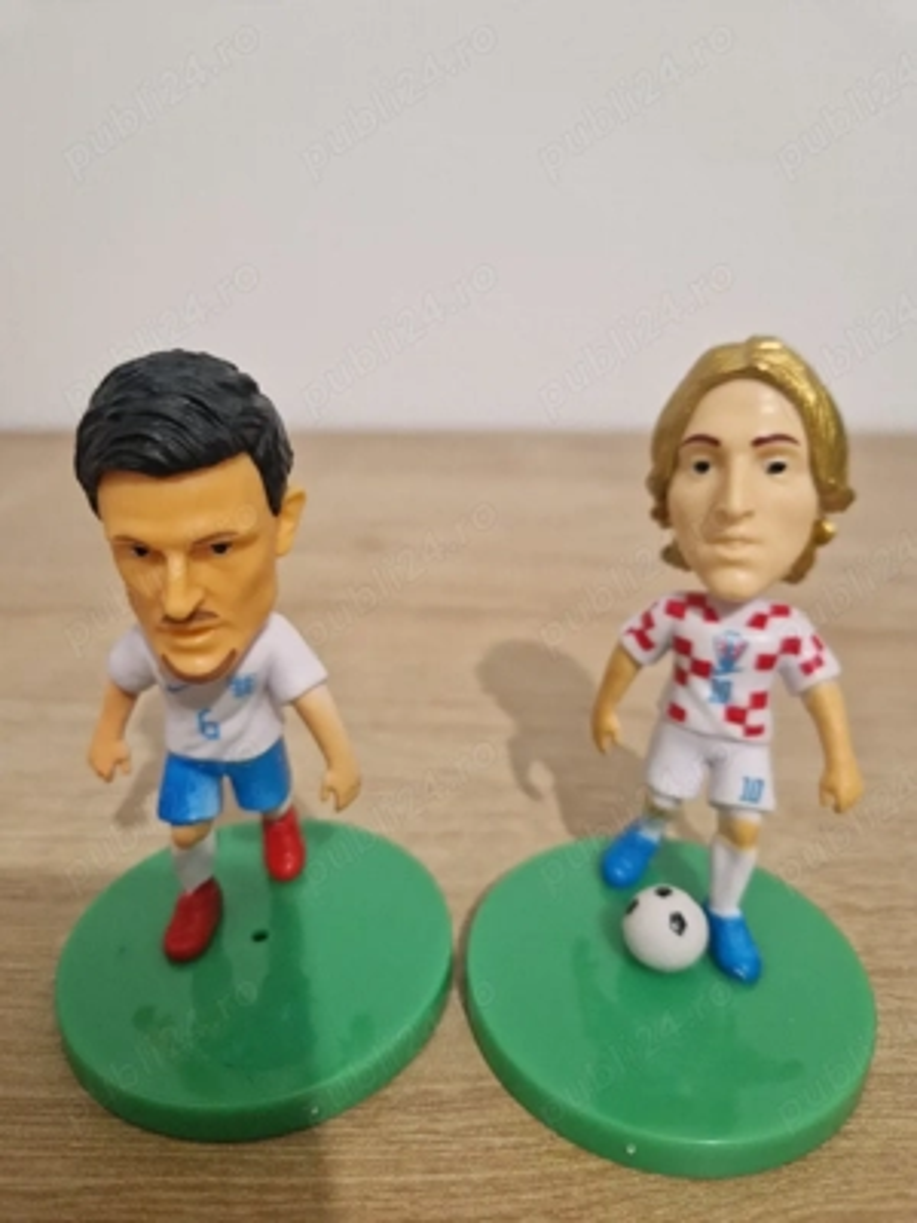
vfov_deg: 73.9
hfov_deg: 58.9
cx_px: 458
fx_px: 812
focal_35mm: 23
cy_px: 612
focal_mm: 5.4
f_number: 1.8
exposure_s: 1/50
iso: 640
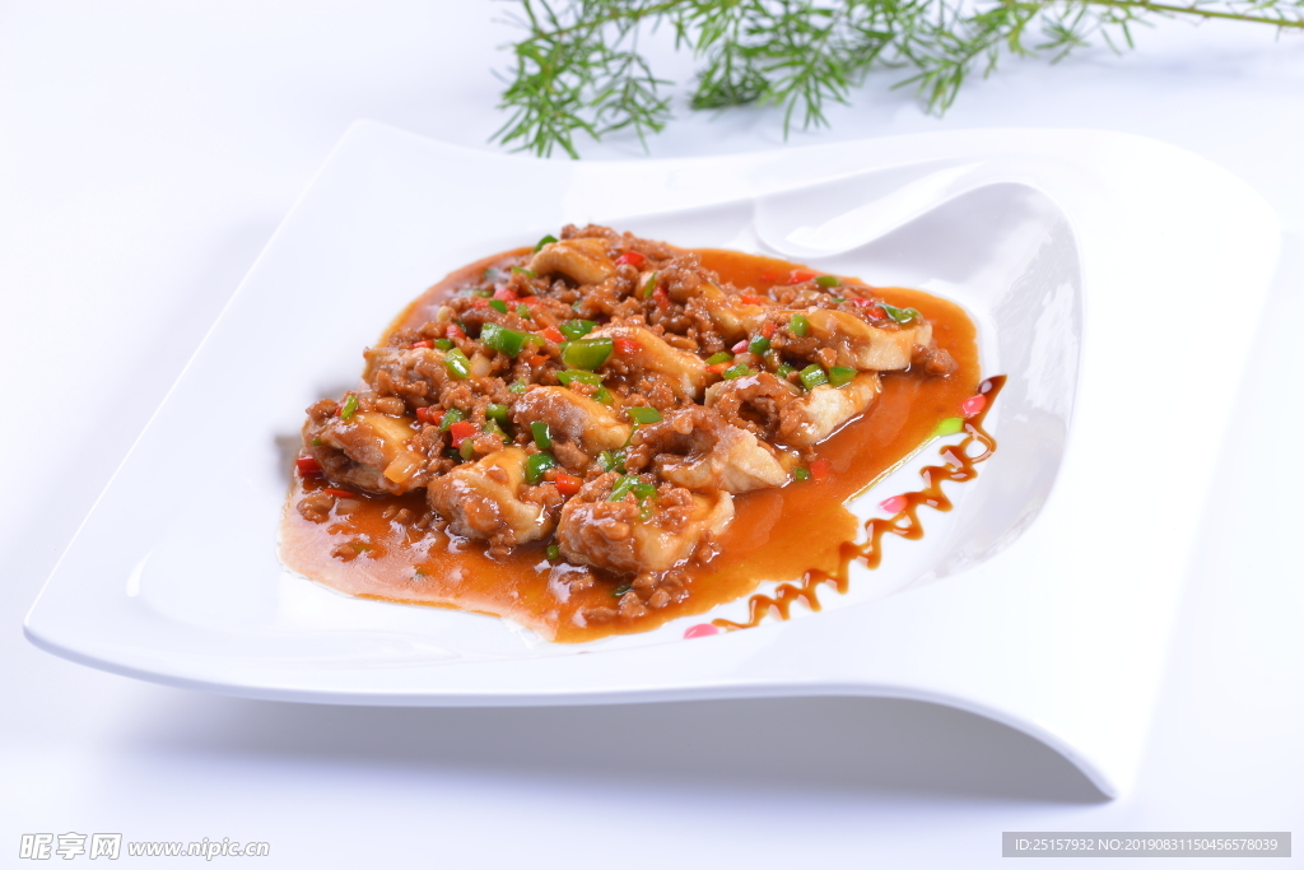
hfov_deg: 19.5
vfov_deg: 13.0
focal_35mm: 105
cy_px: 435
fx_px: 3804
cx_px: 652
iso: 200
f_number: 9
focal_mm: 105
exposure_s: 1/125
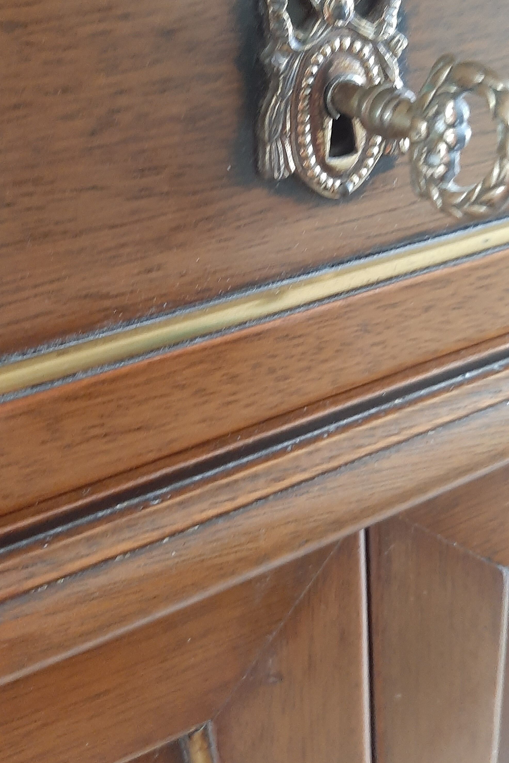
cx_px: 329
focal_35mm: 37
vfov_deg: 51.0
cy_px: 257
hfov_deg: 35.7
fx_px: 785
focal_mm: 3.93
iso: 320
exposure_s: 1/25
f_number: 1.7
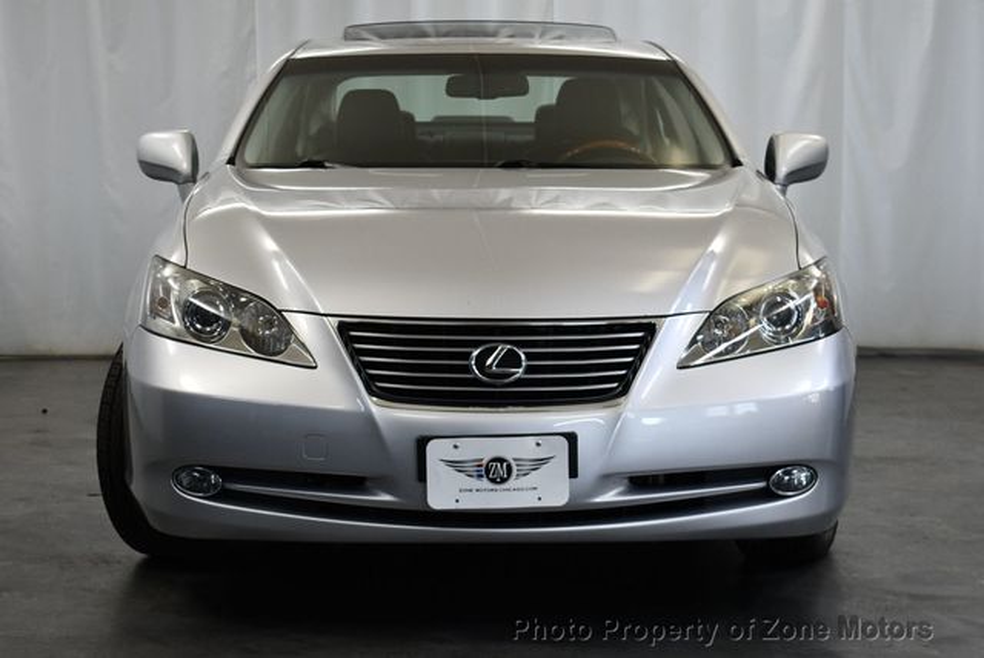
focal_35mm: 72
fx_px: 1970
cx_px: 492
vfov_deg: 19.0
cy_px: 329
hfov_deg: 28.0
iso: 800
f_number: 4.8
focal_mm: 36
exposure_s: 1/160
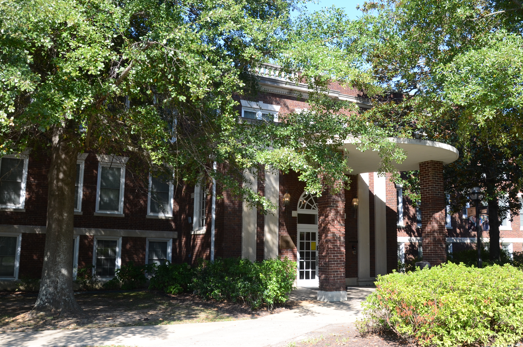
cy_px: 146
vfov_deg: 38.6
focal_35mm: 34
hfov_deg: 55.8
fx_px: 493
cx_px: 279
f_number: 6.3
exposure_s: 1/250
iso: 200
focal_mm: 18
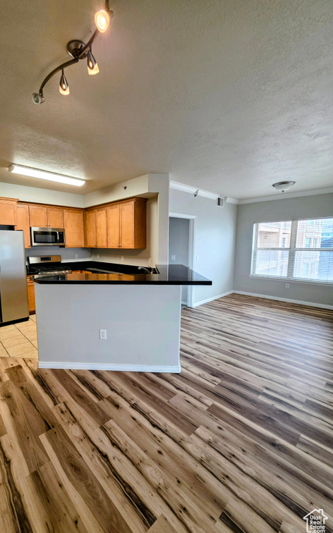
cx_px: 131
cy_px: 269
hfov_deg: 77.6
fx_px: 203
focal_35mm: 14
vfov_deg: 105.3
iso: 160
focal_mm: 2.2
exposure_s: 1/120
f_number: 1.9
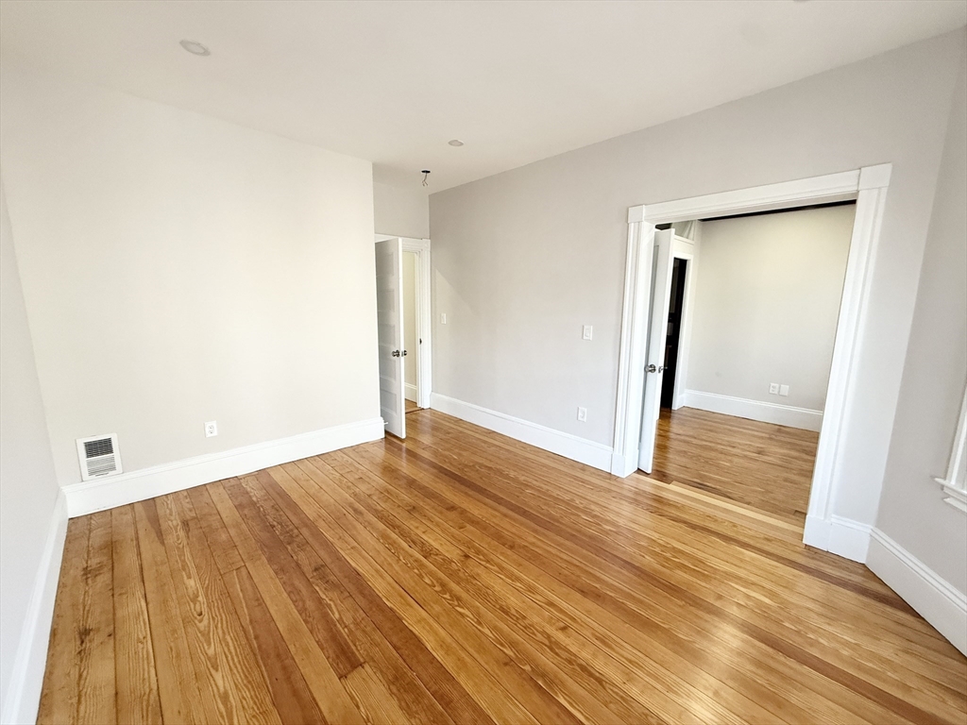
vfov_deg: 85.7
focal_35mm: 14
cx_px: 484
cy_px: 362
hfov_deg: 102.1
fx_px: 391
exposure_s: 1/120
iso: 200
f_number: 2.2
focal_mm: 2.22
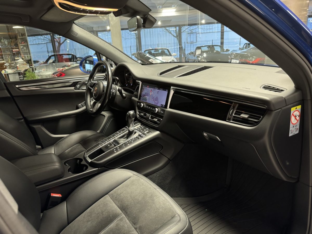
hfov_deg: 71.6
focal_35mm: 24
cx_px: 156
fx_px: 216
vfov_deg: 56.8
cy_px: 117
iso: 640
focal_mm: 6.76
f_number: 1.78
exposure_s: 1/33
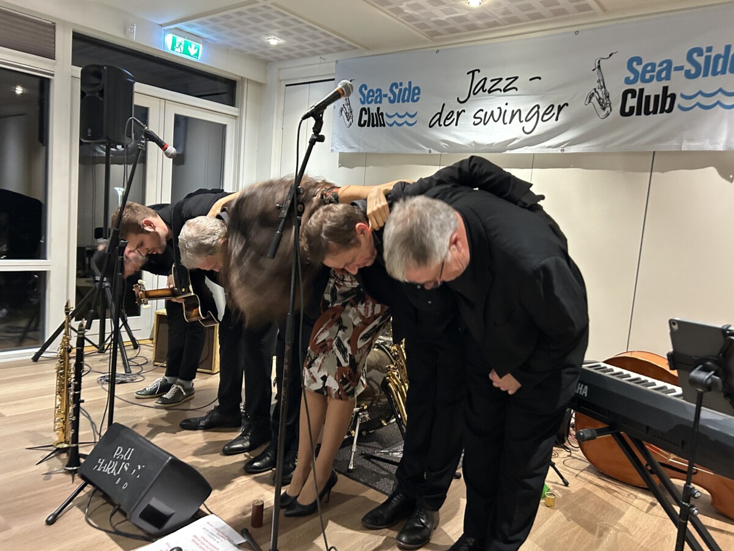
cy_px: 276
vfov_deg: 53.1
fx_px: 551
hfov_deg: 67.3
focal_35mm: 26
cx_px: 367
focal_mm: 5.7
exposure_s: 1/25
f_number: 1.5
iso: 500
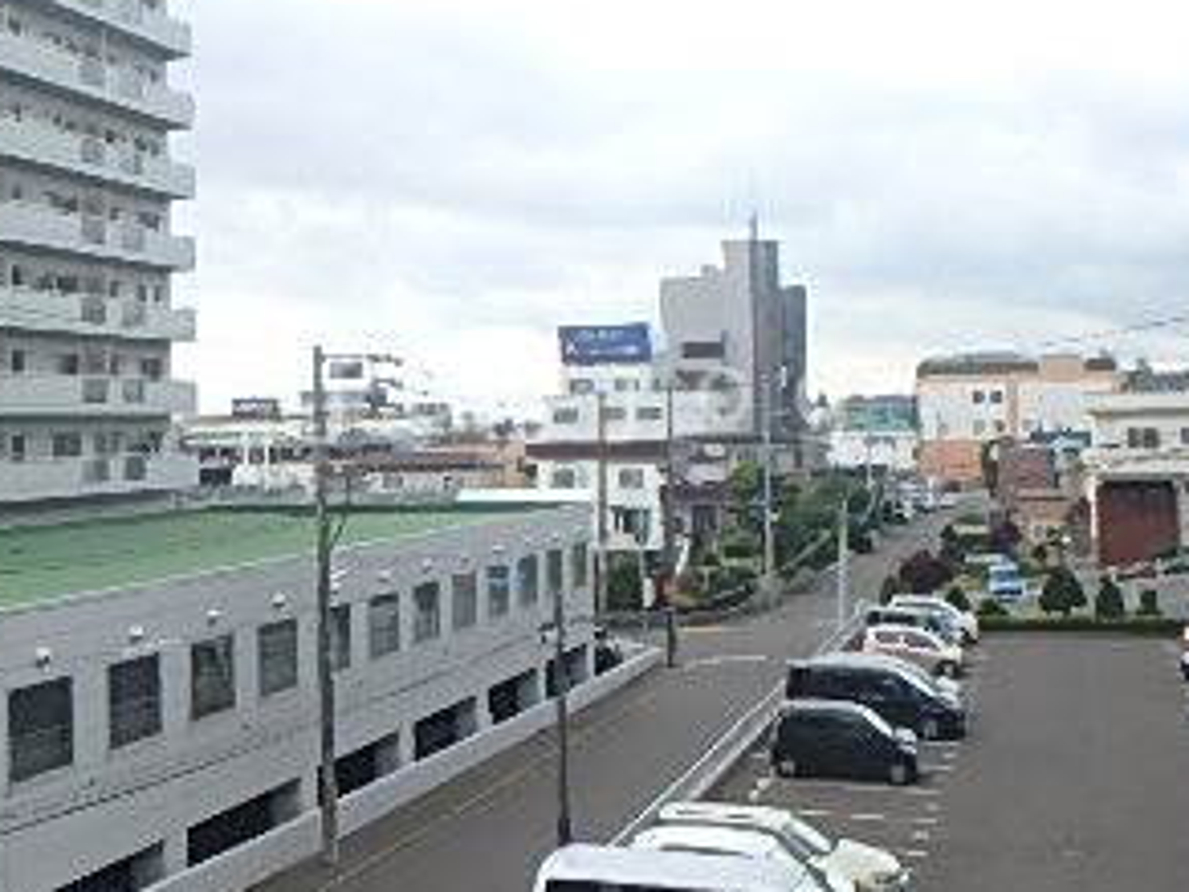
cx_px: 590
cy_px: 395
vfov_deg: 31.5
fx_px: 1580
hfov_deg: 41.2
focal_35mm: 46
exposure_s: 1/125
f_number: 3.5
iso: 125
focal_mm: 3.7
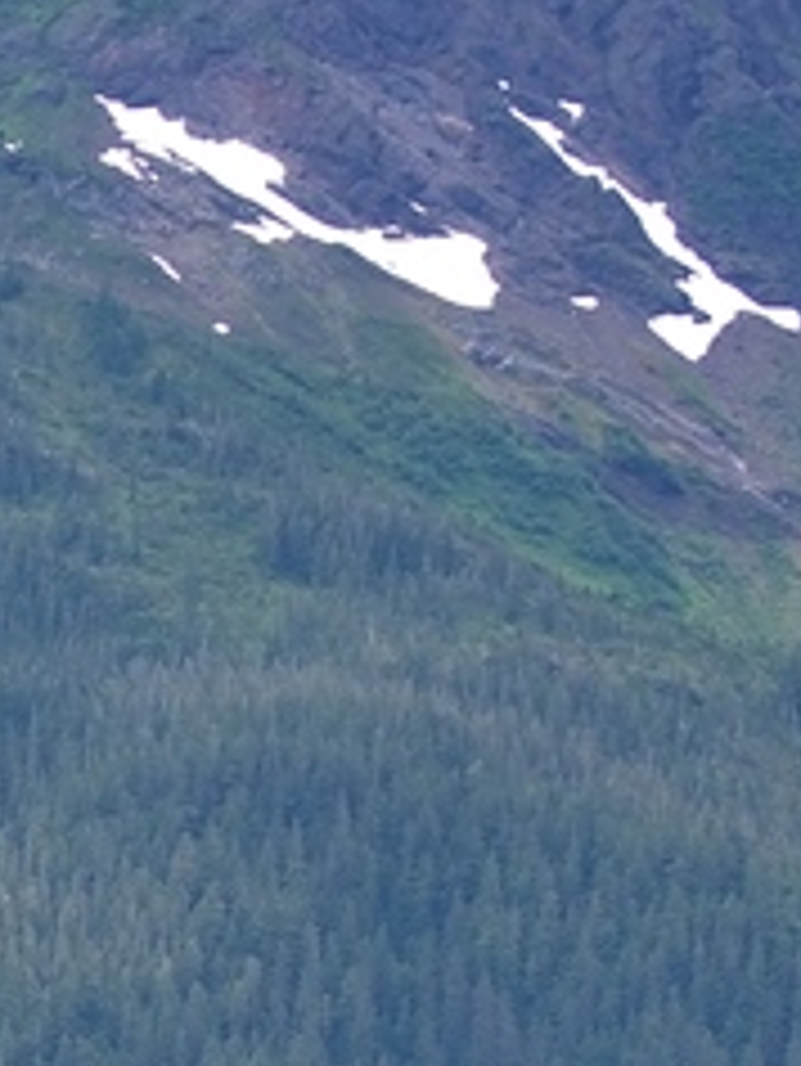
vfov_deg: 5.4
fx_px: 11220
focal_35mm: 364
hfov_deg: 4.0
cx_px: -774
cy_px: 1097
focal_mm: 70
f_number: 5
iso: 100
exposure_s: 1/160
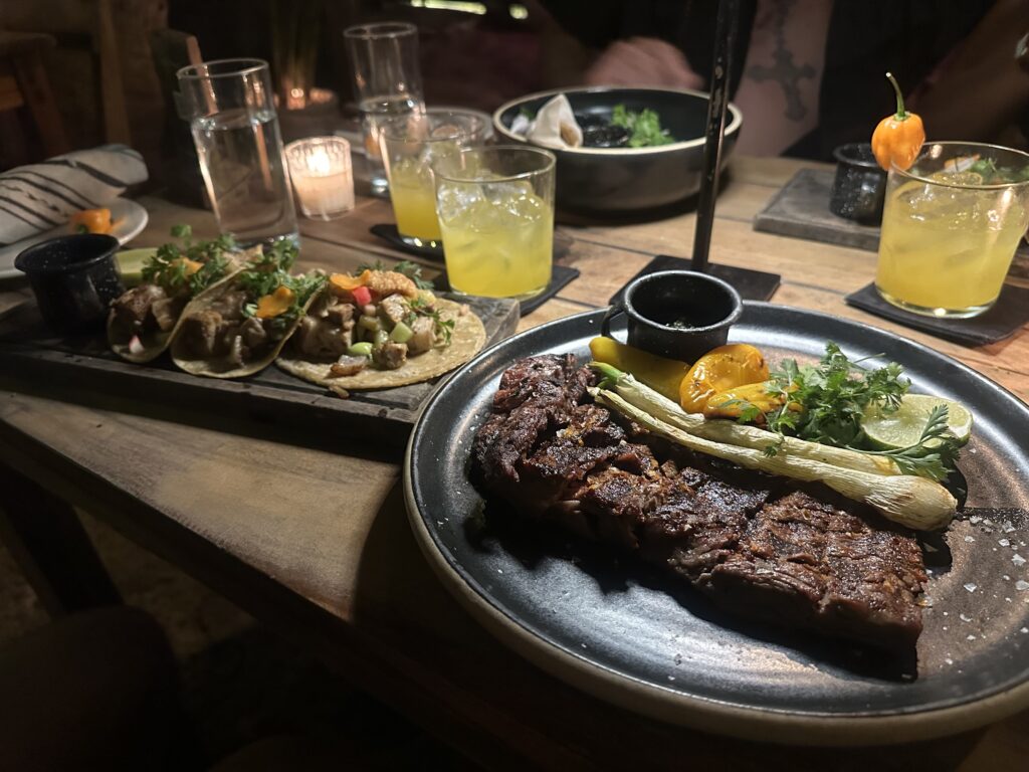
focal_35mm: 24
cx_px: 514
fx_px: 713
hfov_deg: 71.6
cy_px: 386
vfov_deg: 56.8
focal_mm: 6.86
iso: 800
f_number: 1.78
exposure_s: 1/30
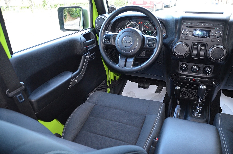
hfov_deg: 67.5
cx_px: 116
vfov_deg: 47.7
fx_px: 174
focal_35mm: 27
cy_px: 77
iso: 1600
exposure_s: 1/60
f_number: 3.5
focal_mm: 18
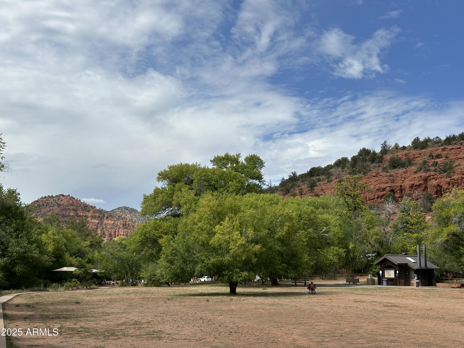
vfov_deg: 30.3
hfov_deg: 39.7
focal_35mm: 48
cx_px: 232
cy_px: 174
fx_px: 643
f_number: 1.78
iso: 64
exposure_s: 1/6623
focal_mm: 6.86
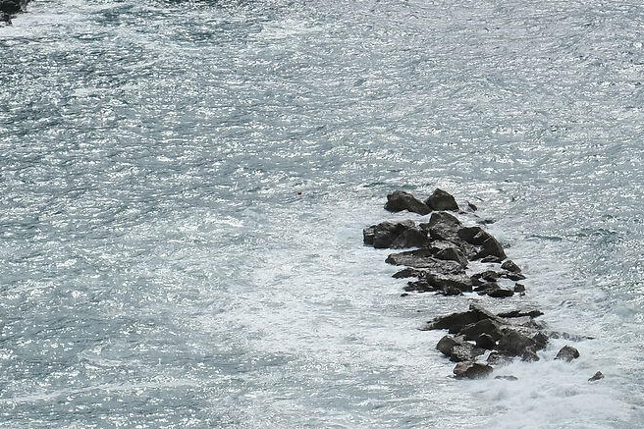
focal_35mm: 194
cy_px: -155
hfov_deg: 10.3
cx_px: 917
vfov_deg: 7.0
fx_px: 3469
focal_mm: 35
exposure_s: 1/1300
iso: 320
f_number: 8
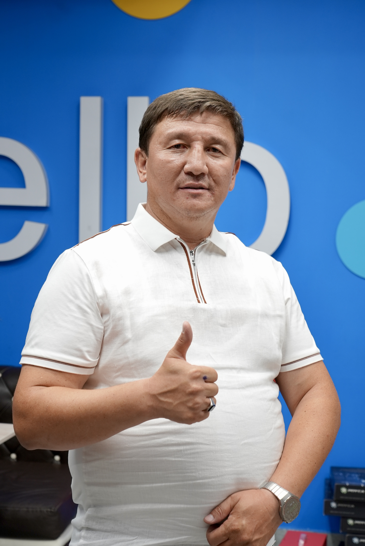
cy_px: 273
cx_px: 182
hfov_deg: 23.4
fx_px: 881
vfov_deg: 34.5
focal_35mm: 58
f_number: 6.3
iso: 800
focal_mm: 58
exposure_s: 1/30
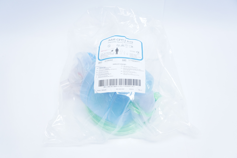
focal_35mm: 32
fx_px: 207
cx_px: 118
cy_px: 79
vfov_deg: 41.6
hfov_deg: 59.5
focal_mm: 21
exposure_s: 1/160
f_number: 4.5
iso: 1600
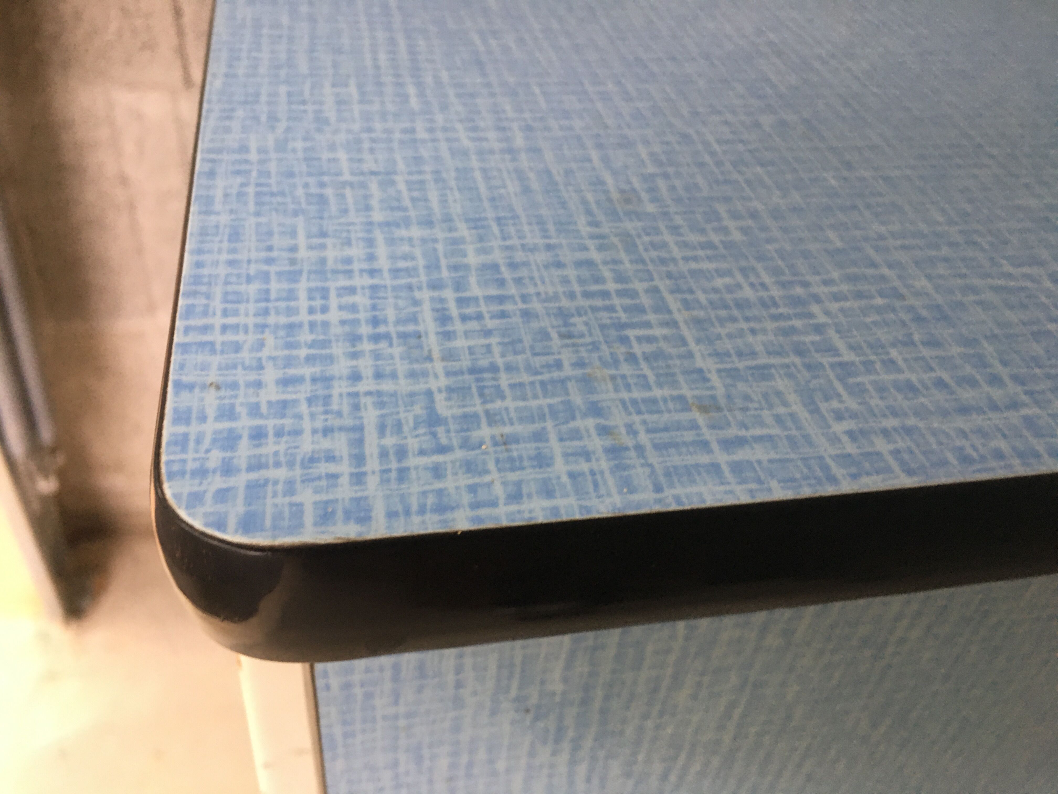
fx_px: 886
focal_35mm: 29
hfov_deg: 61.7
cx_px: 529
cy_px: 397
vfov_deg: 48.2
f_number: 2.2
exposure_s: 1/17
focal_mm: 4.15
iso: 64
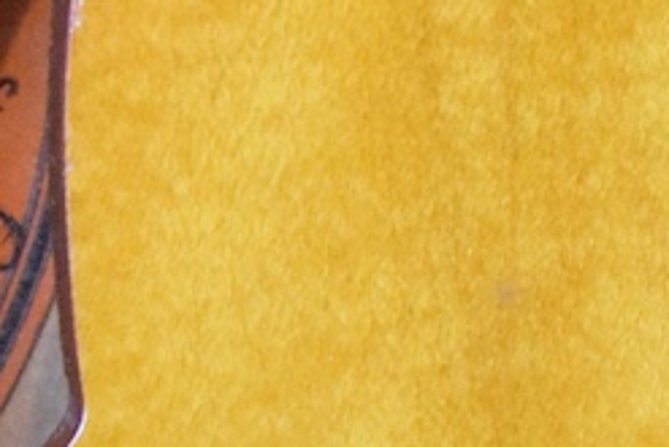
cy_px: -450
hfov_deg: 4.0
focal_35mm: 501
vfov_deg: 2.7
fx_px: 9316
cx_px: 1758
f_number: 5.6
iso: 5000
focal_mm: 55
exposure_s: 1/60
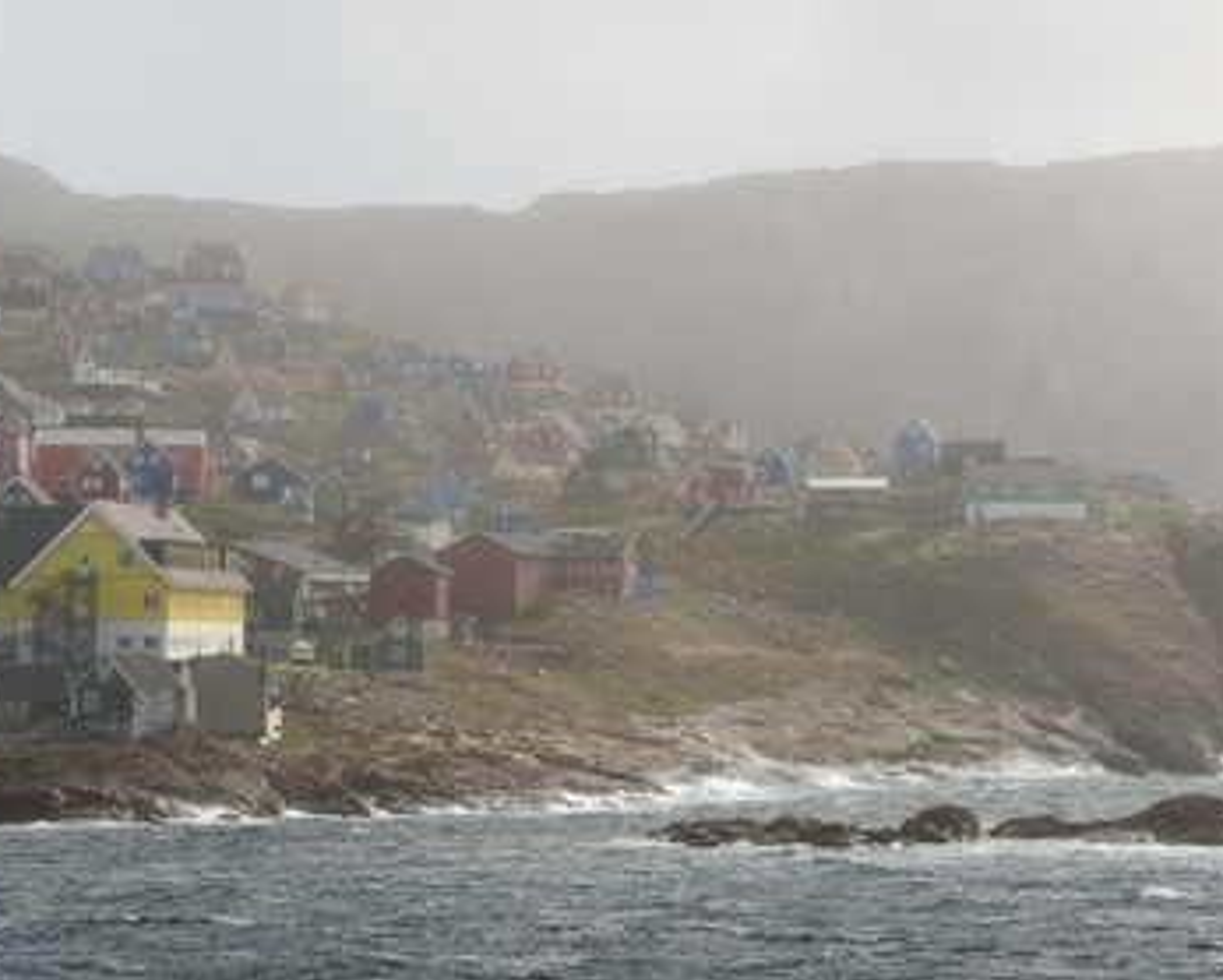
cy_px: 490
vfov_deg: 6.8
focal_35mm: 227
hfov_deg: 8.5
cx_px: 574
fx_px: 8221
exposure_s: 1/800
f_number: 11
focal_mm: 200
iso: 400
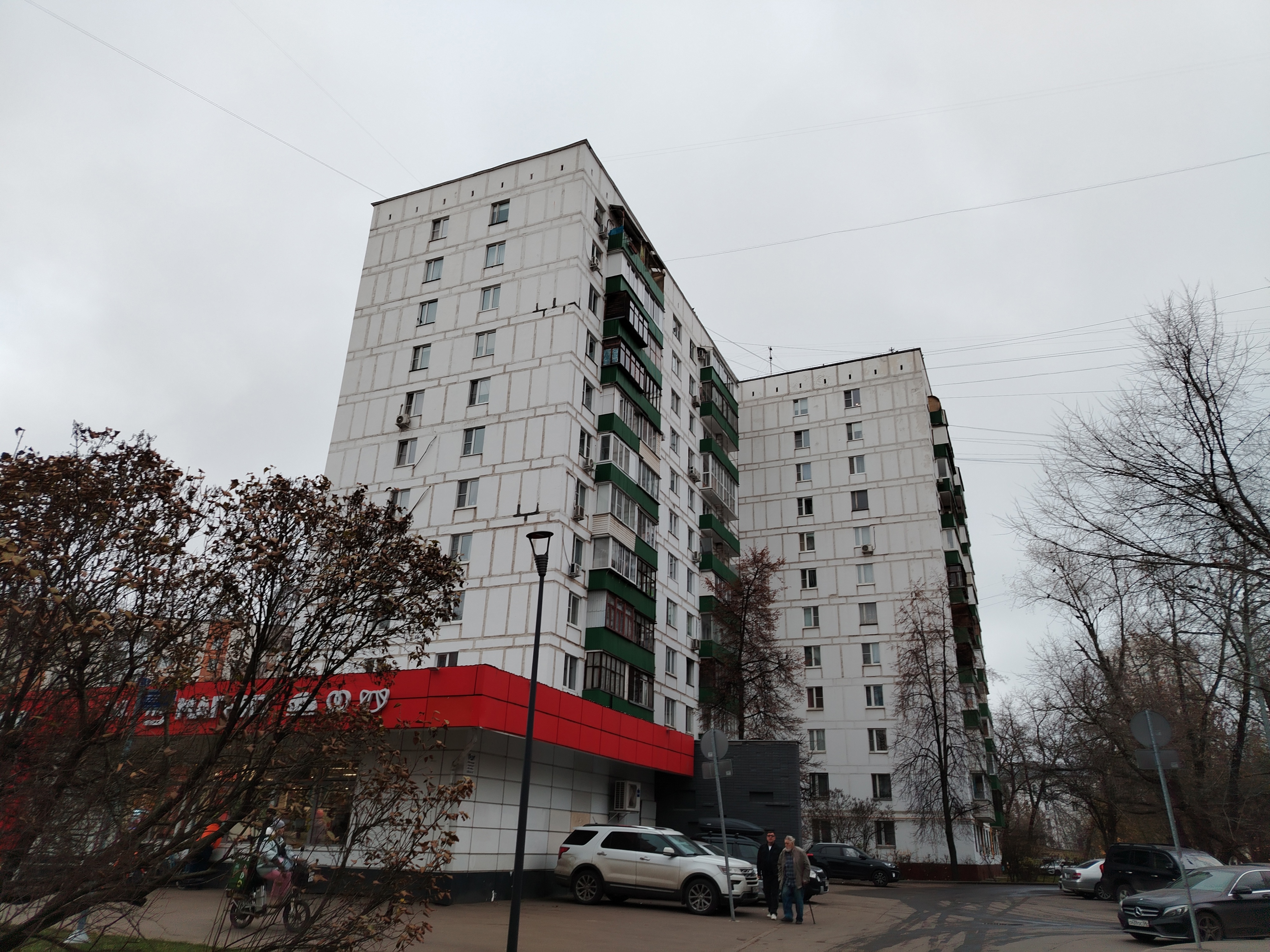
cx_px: 635
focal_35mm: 24
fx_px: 881
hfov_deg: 71.6
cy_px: 476
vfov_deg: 56.8
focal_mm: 5.25
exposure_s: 1/100
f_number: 1.75
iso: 113
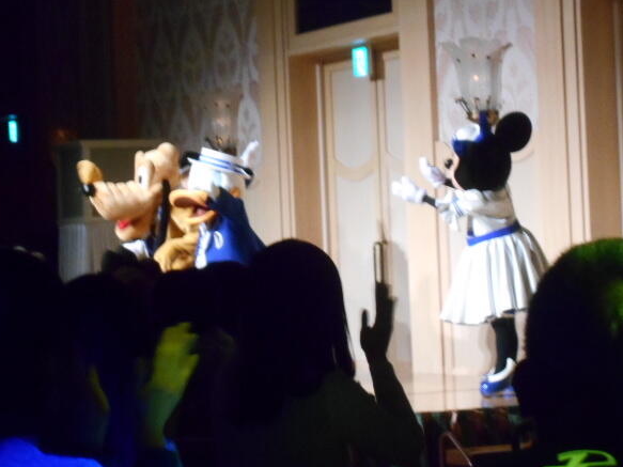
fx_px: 2231
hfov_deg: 15.9
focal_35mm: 124
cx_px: 291
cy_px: 212
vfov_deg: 11.9
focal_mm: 20.1
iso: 800
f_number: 6
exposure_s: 1/30
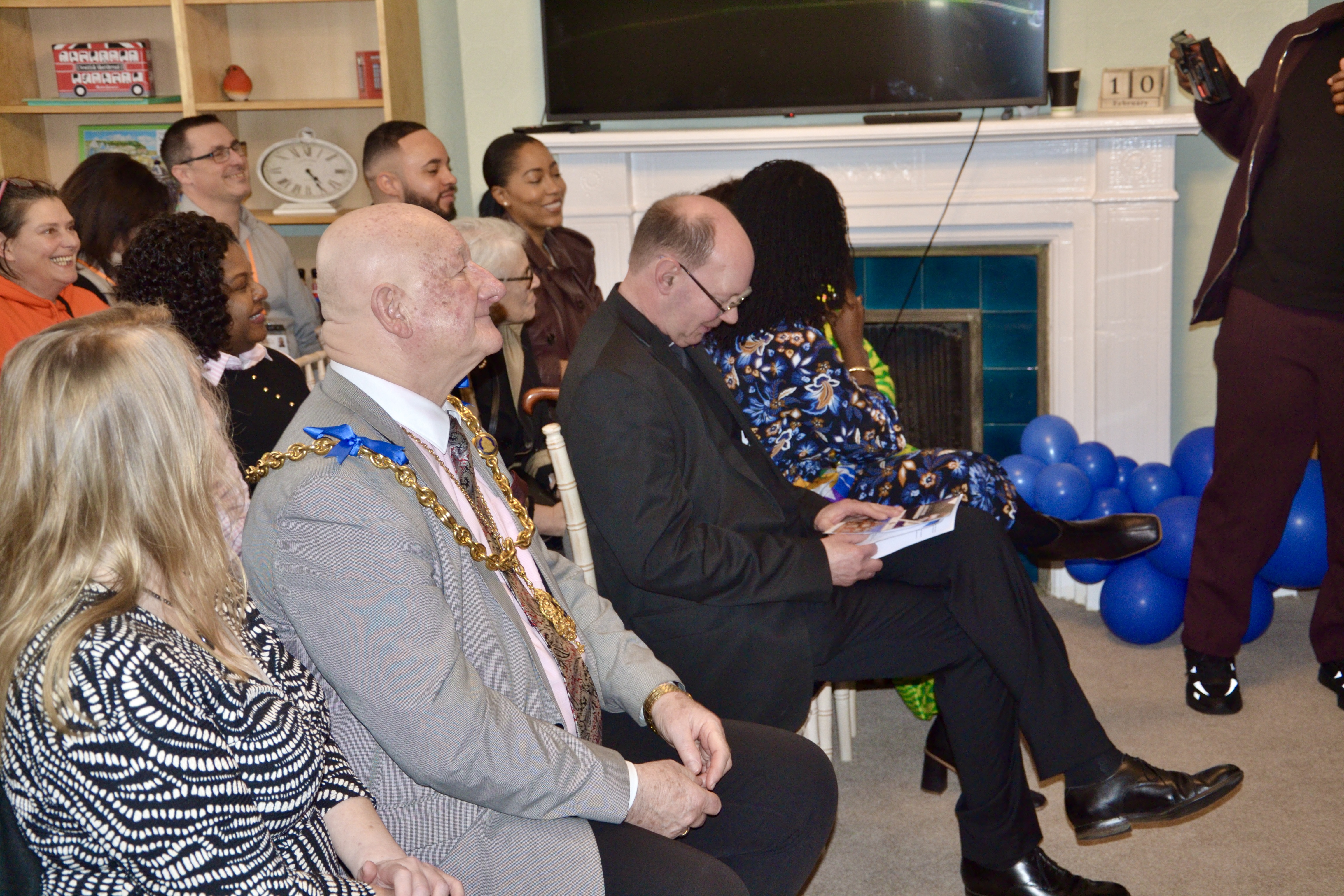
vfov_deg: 25.8
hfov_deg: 37.9
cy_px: 448
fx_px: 1960
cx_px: 672
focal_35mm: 52
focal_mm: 35
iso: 800
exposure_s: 1/30
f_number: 4.5
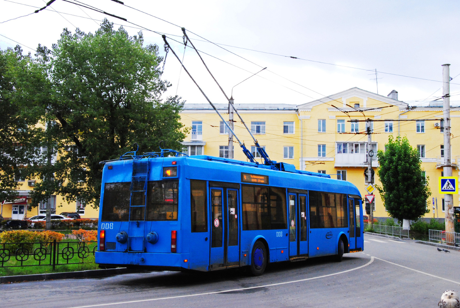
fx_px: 614
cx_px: 230
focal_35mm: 48
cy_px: 154
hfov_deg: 41.1
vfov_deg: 28.1
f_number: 18
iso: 800
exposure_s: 1/30
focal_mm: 32
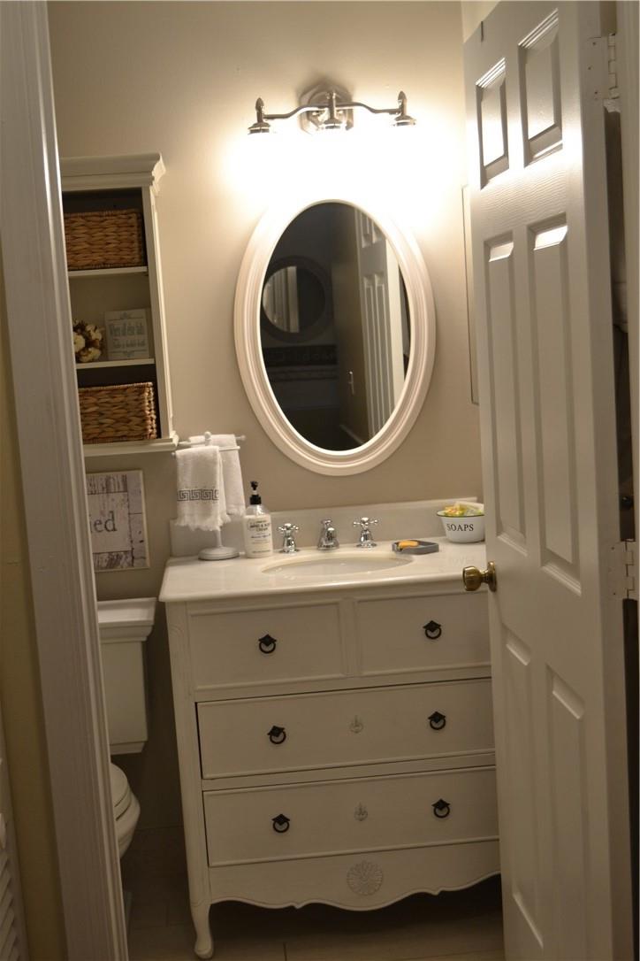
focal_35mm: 48
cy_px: 480
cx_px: 320
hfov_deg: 28.1
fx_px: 1280
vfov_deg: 41.1
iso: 400
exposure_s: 1/50
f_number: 4.8
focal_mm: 32
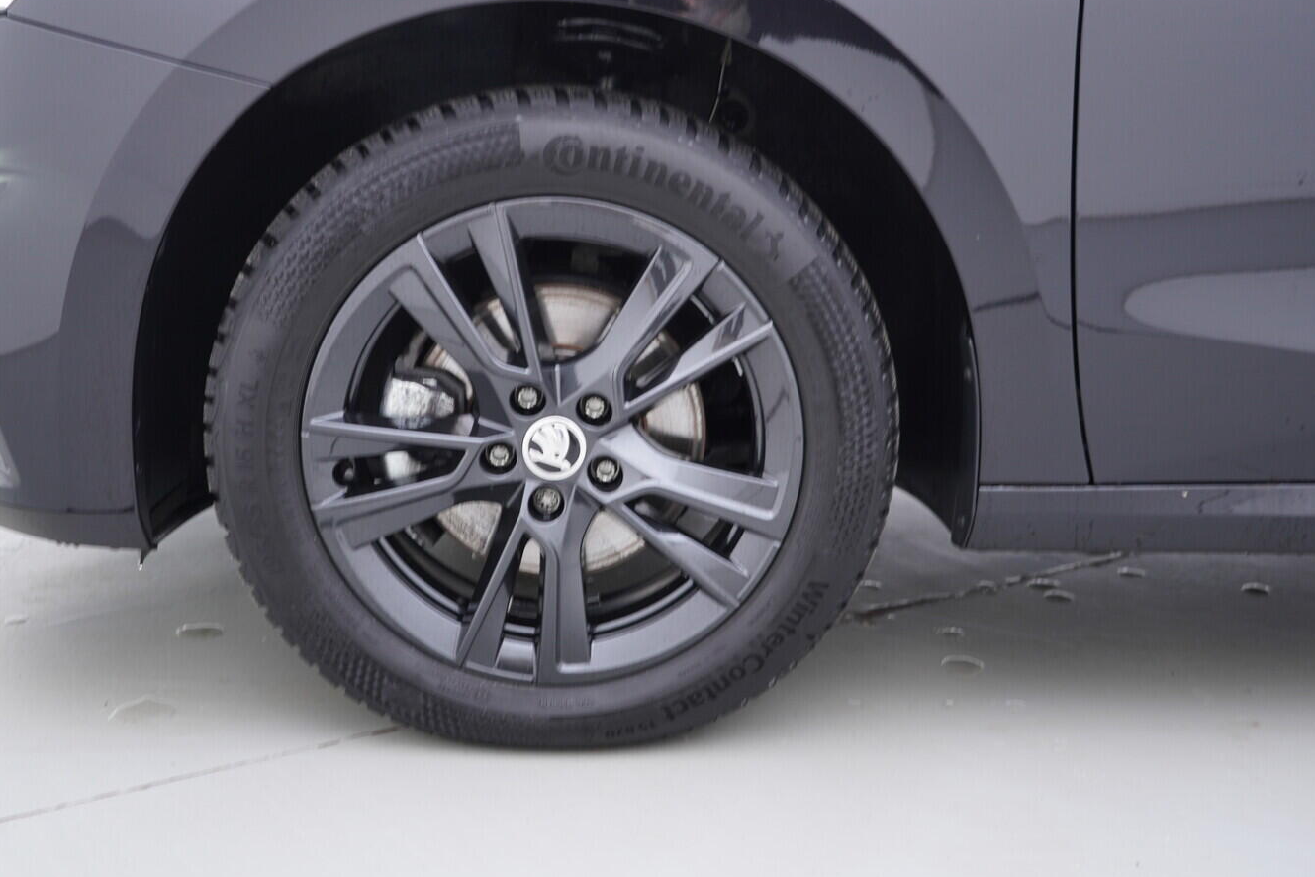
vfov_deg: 34.2
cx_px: 646
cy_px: 421
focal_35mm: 39
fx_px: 1424
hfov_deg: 49.6
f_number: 2.8
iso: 160
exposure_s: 1/40
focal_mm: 24
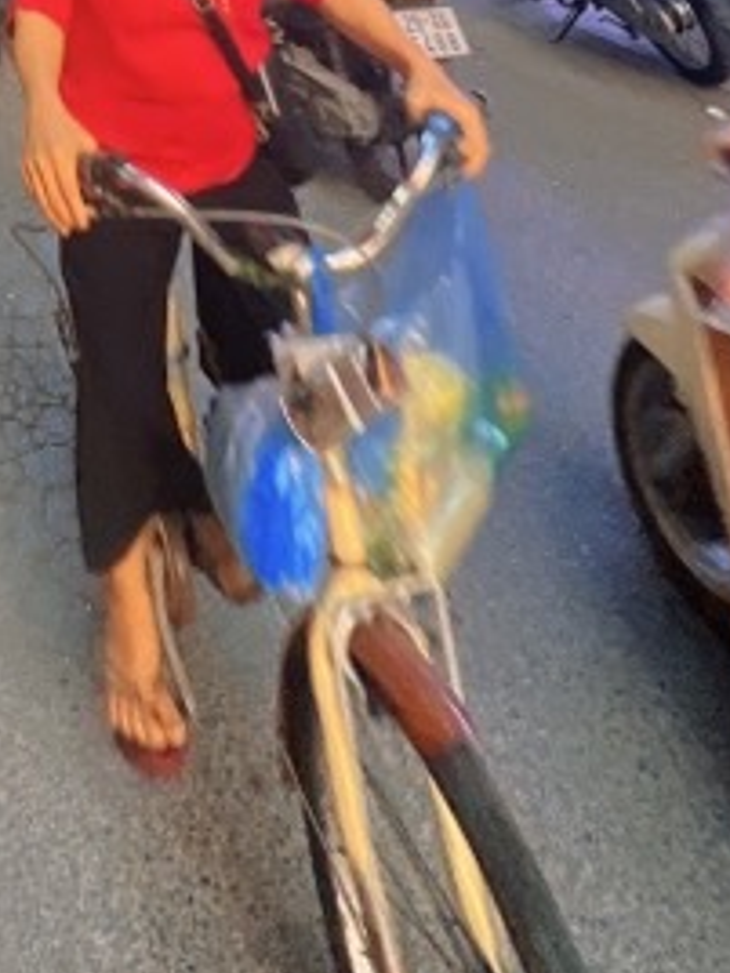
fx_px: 956
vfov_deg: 39.1
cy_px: -196
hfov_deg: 37.1
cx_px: -13
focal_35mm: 34
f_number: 1.8
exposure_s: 1/26
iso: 80
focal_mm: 1.57
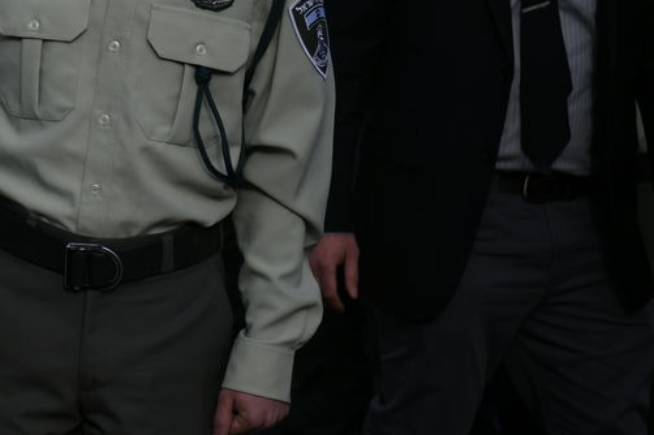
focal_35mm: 173
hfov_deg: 11.5
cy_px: 59
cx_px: -246
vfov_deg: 7.9
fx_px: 3141
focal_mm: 62
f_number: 3.2
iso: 125
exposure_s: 1/3200
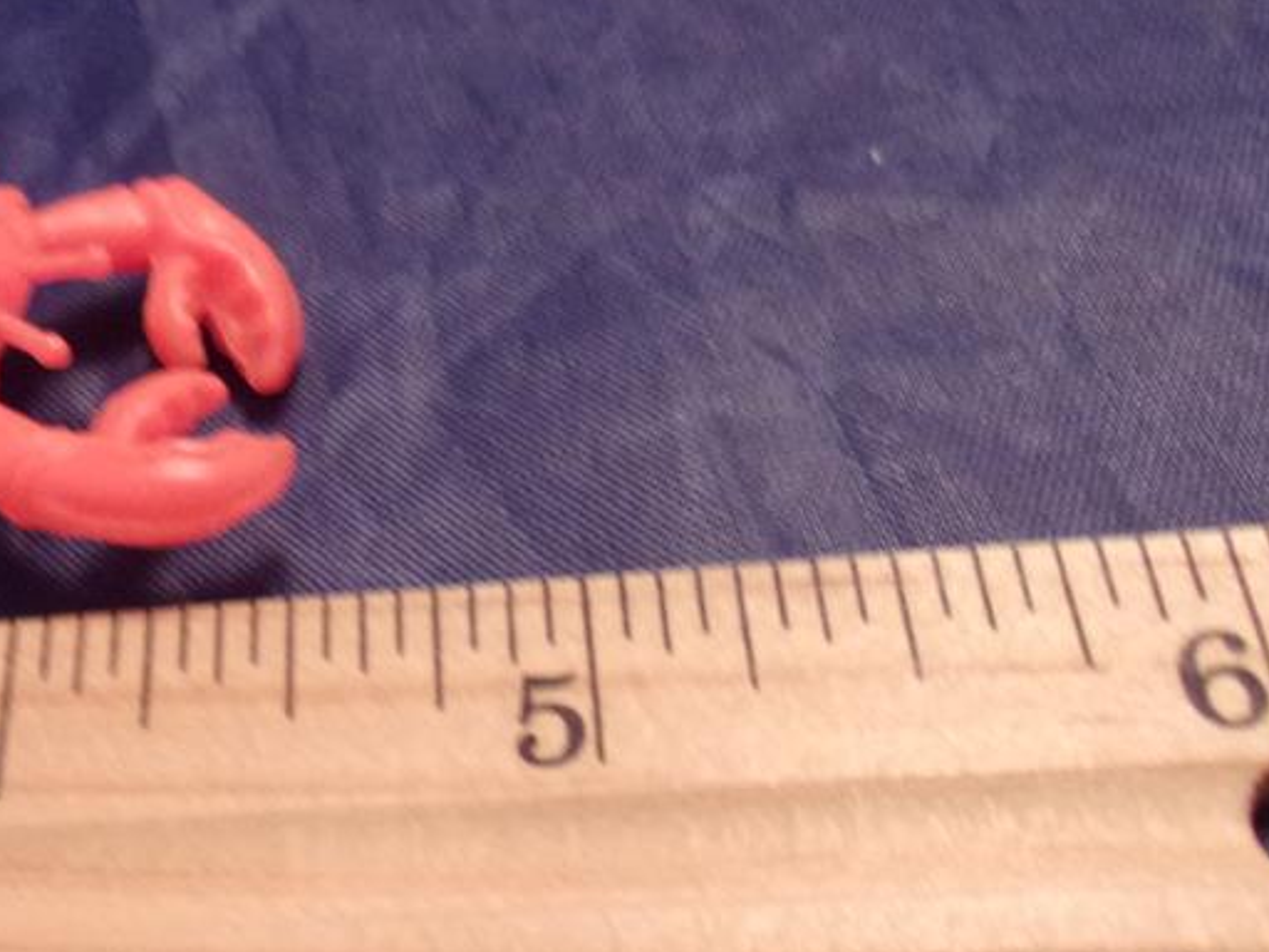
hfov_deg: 33.8
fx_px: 1980
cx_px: 146
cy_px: 372
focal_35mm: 54
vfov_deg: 27.0
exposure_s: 1/34
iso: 388
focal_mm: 4.9
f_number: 3
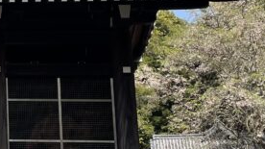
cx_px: -107
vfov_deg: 11.5
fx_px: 738
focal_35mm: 105
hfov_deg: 18.5
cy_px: 52
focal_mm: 4.2
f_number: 1.6
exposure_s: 1/2451
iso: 32
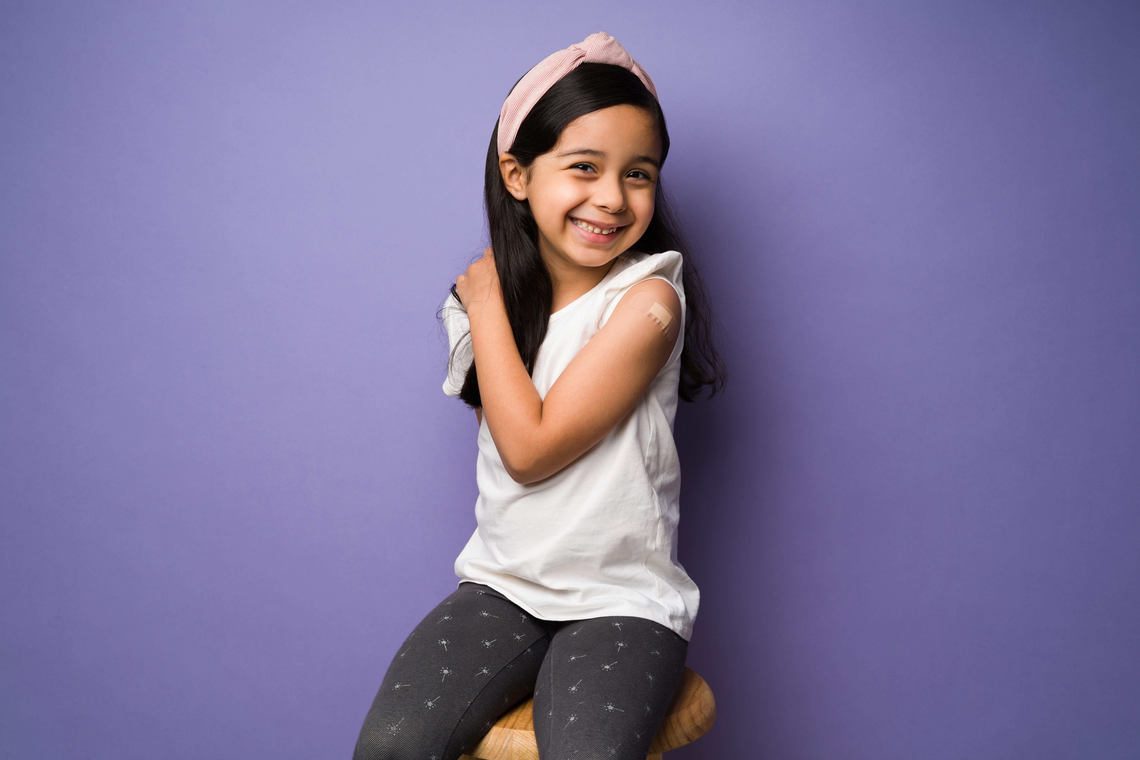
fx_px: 1583
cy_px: 380
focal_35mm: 50
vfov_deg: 27.0
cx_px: 570
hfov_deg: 39.6
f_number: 7.1
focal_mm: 50
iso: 80
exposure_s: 1/160
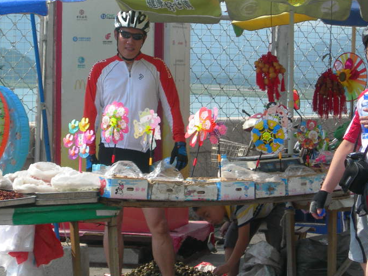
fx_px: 1828
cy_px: 128
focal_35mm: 172
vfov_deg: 8.6
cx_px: 124
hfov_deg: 11.5
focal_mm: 23.4
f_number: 4.9
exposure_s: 1/334
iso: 50
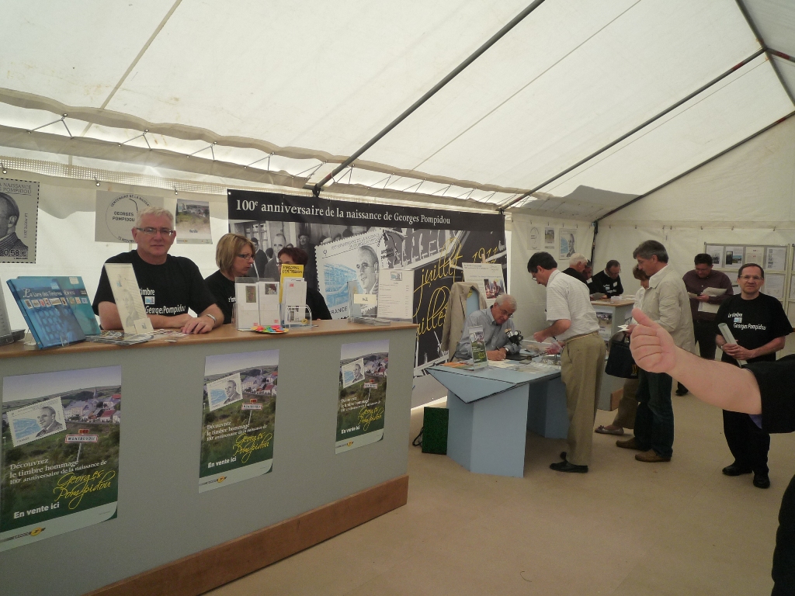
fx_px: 574
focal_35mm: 25
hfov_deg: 69.4
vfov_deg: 54.9
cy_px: 298
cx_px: 398
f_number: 2.8
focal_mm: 4.4
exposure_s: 1/500
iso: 160
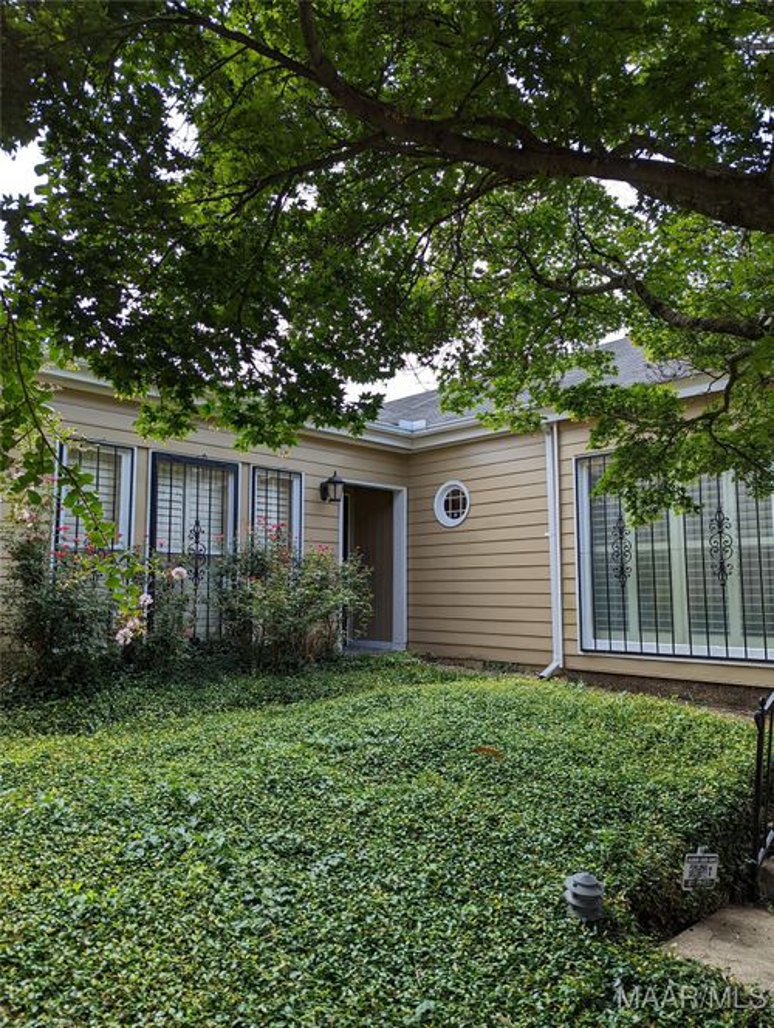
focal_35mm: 24
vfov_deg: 71.5
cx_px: 387
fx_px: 714
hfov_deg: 56.9
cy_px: 514
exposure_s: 1/666
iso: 36
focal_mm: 6.81
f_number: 1.85
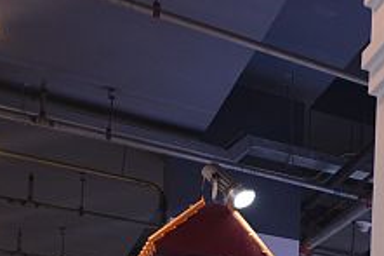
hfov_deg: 14.4
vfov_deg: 13.7
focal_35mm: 87
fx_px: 927
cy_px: 488
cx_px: 942
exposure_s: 1/60
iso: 400
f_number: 5
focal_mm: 16
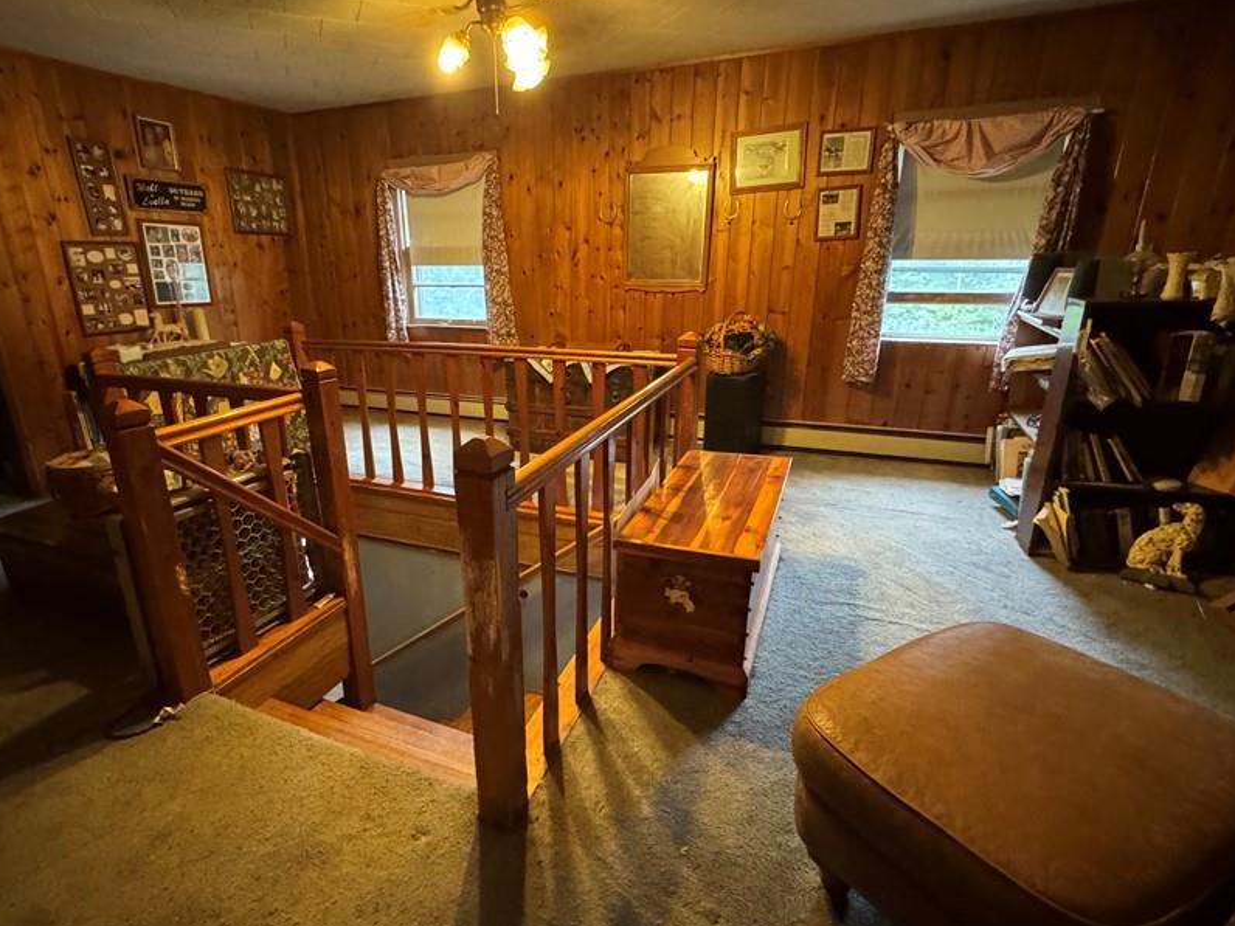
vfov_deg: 71.6
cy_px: 464
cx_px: 571
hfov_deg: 87.6
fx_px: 642
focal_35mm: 18
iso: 1250
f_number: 2.2
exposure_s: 1/40
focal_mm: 2.22
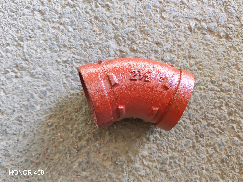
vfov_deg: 51.4
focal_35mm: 27
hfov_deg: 65.3
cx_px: 122
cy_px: 91
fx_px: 190
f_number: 1.9
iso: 800
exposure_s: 1/100
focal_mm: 6.12
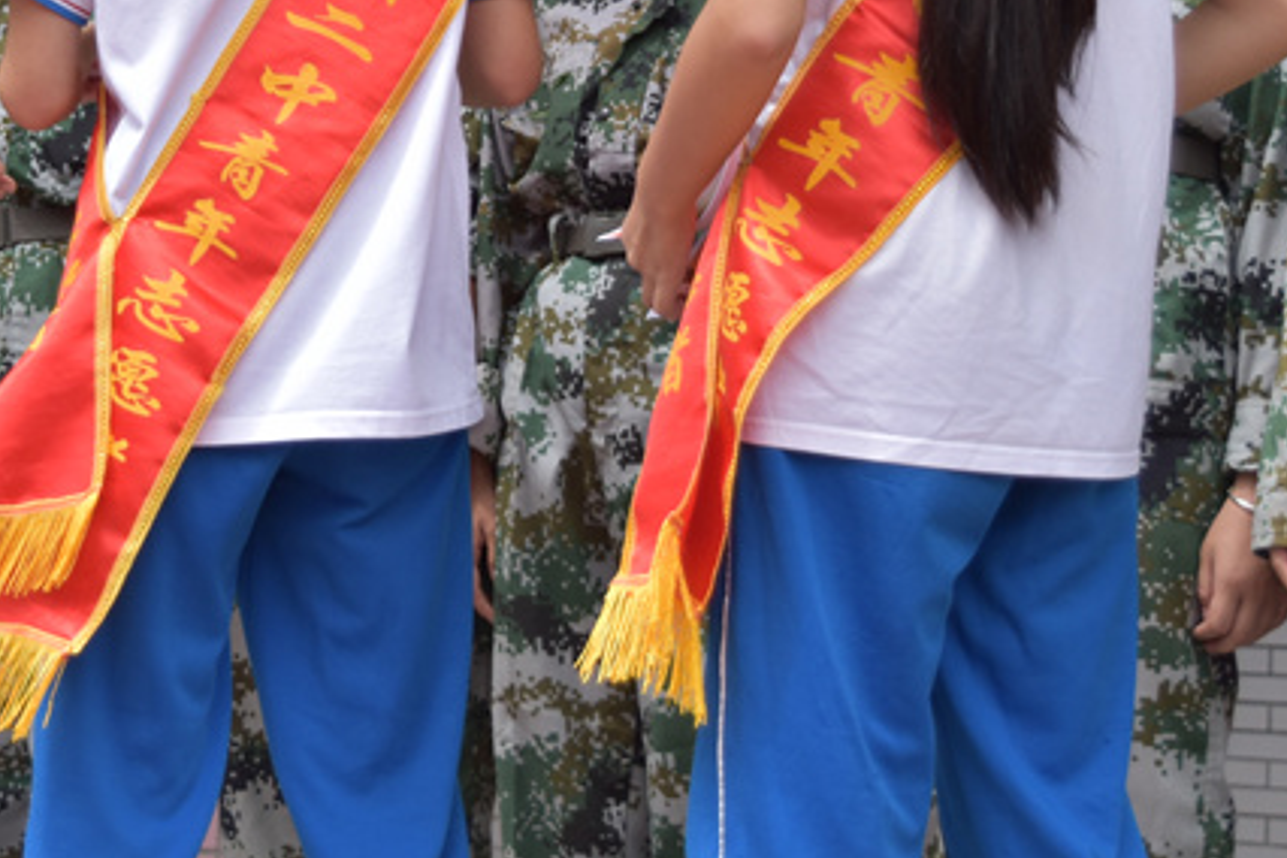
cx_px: 272
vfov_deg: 11.1
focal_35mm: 123
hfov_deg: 16.5
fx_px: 4403
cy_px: 136
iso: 200
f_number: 4.5
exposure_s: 1/800
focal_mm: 35
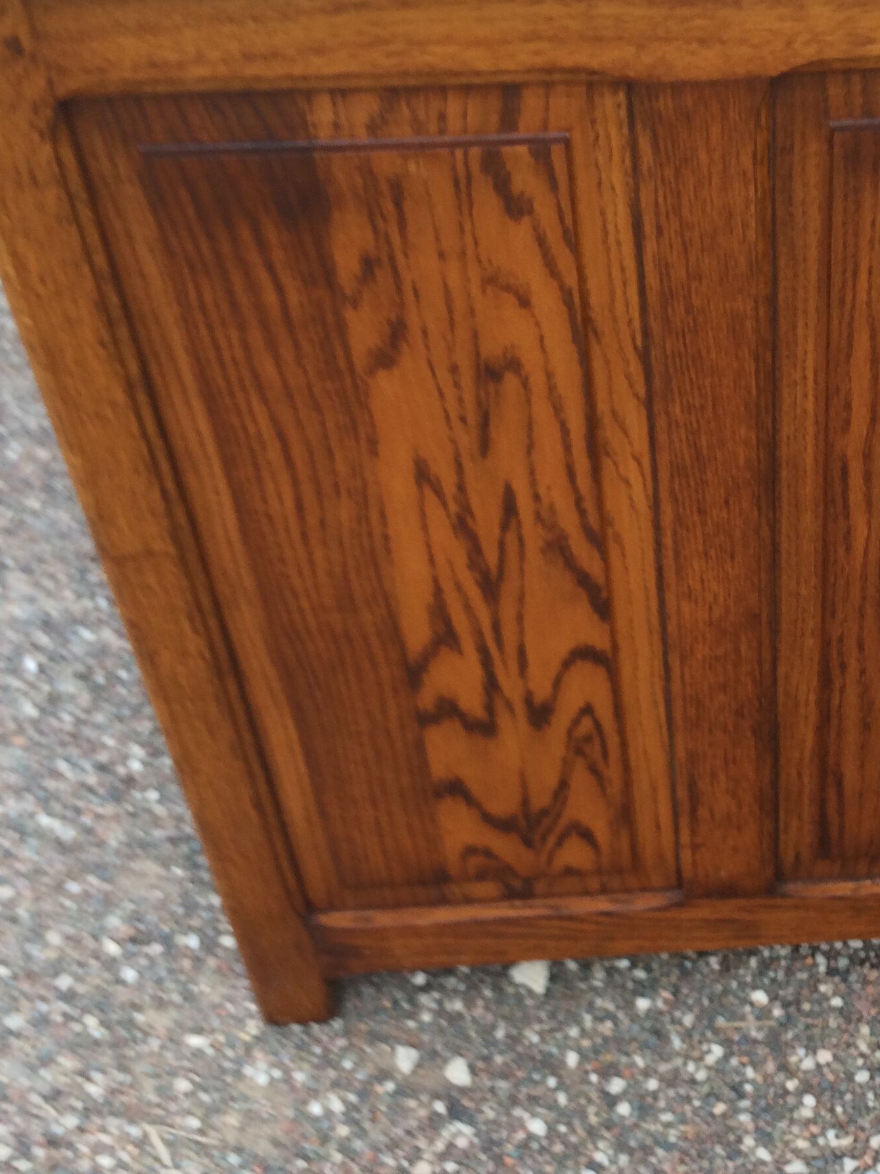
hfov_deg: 26.7
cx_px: 770
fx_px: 1797
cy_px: 706
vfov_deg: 36.0
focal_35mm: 53
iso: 40
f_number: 2.2
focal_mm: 4.15
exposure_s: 1/50
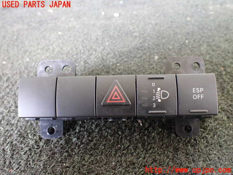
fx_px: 202
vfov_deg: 46.8
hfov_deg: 60.0
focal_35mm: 30
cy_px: 88
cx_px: 116
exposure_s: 1/40
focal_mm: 5.4
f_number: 2.3
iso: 800
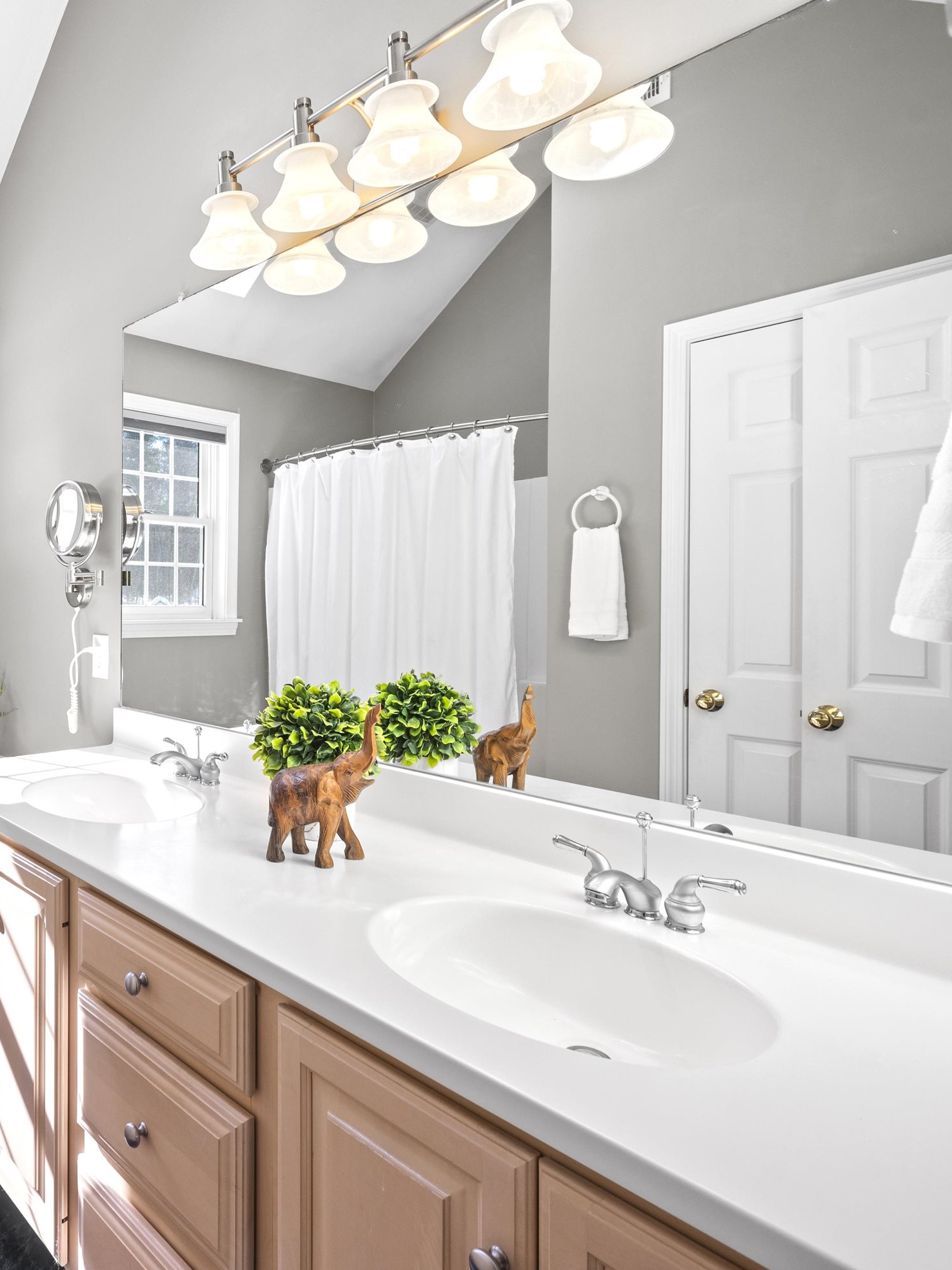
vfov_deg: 77.0
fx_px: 798
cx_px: 168
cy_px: 617
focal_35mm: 22
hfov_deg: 56.4
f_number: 7.1
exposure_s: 1/5
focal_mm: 14.5
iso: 250
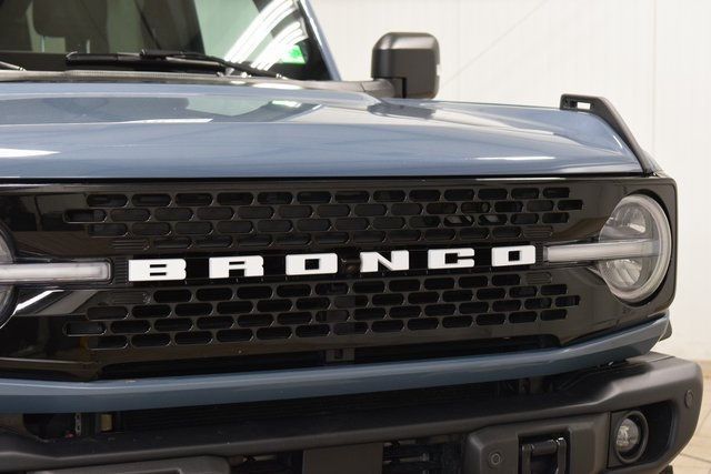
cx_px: 356
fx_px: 1630
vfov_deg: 16.6
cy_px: 237
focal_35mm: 82
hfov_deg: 24.6
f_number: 5
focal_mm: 55
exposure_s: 1/60
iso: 1600
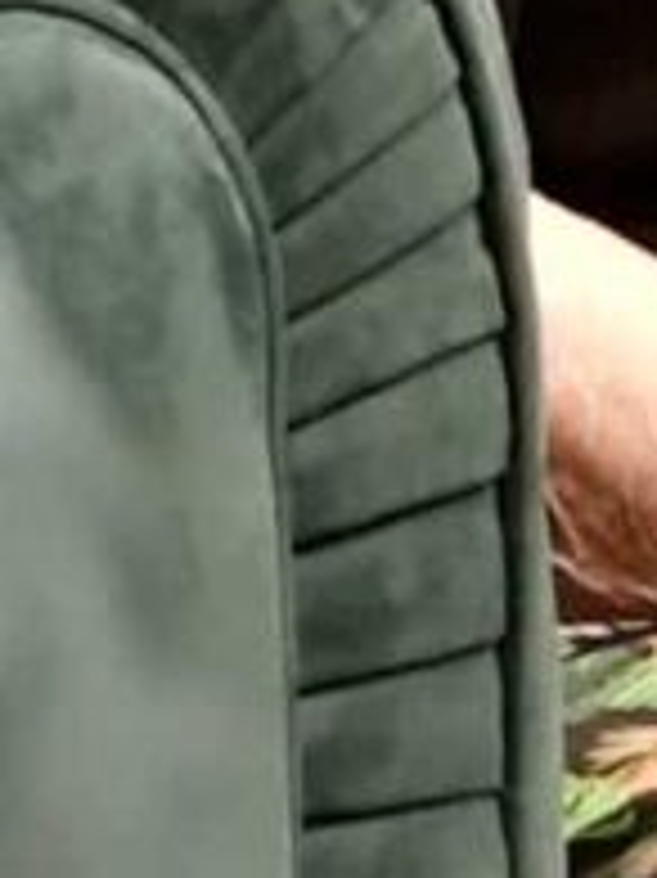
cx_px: 108
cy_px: -1054
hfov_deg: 1.5
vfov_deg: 2.0
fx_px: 25182
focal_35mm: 994
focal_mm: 70
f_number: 3.2
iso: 1000
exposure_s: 1/160
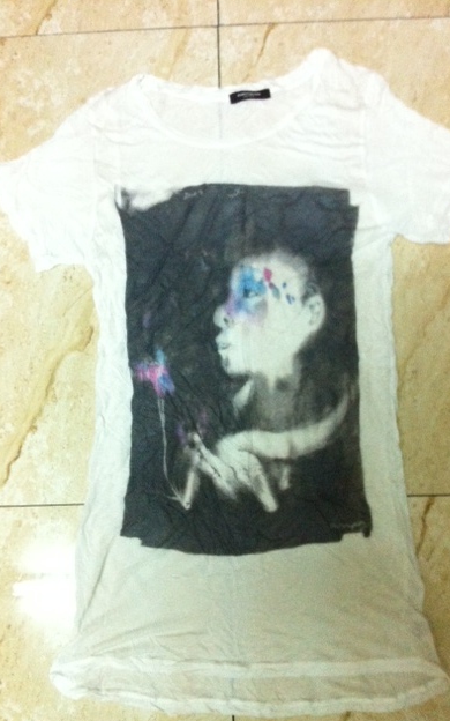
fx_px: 746
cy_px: 369
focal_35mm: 38
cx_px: 241
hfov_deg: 33.6
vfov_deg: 51.5
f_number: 2.8
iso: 400
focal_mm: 3.85
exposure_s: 1/15
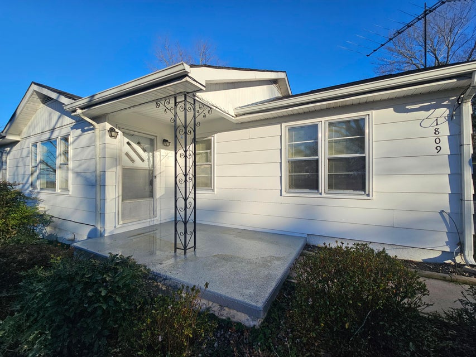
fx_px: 179
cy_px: 178
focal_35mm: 13
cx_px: 238
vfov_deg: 89.9
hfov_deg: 106.2
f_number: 2.2
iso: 50
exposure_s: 1/1904
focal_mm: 2.2
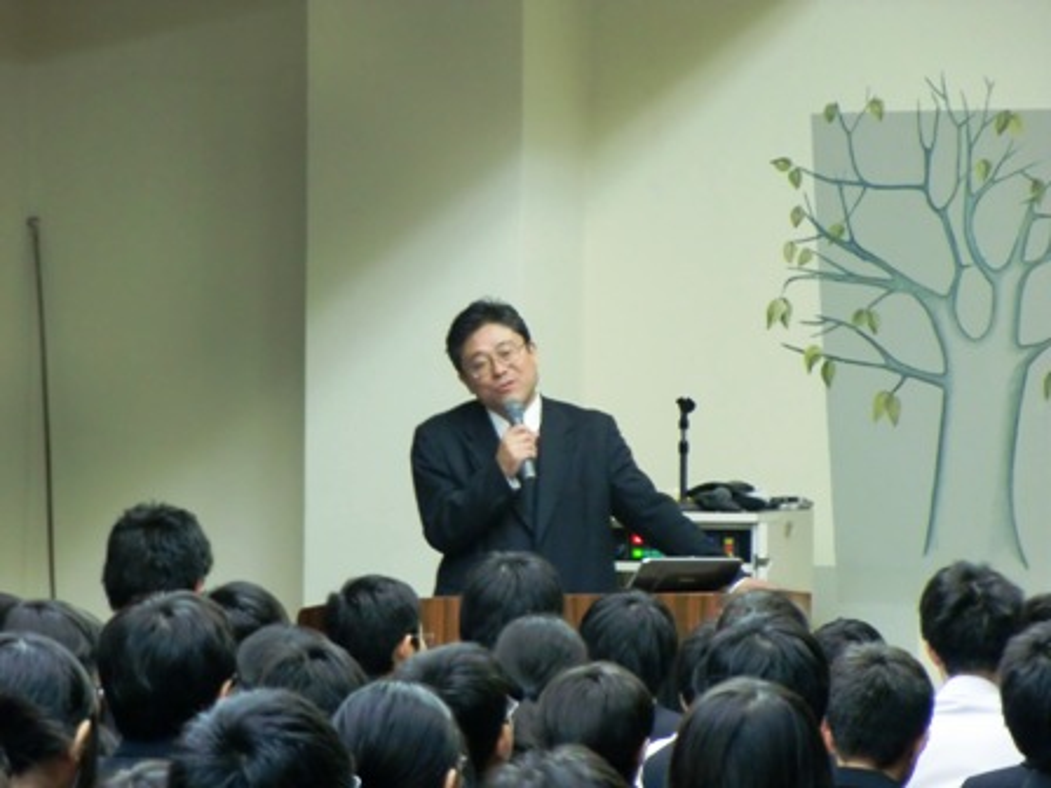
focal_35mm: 199
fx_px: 6042
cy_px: 394
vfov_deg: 7.5
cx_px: 526
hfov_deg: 9.9
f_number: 5.2
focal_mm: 35.7
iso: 400
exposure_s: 1/13
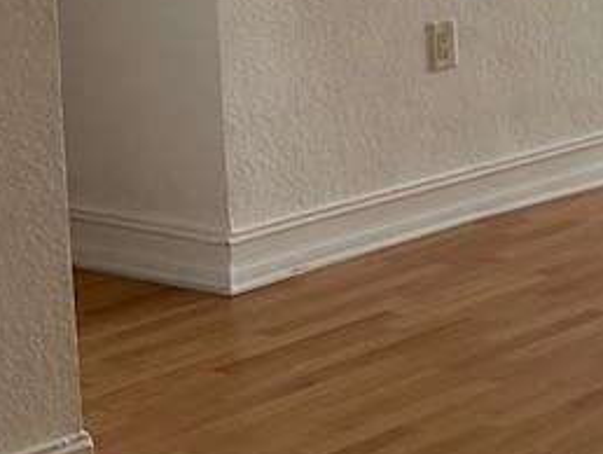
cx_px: 1318
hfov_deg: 13.4
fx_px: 2075
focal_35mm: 119
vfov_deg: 12.2
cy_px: -110
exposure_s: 1/195
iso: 64
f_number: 1.78
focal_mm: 6.86
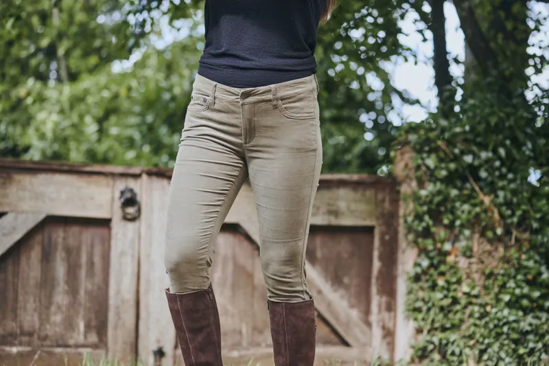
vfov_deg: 13.0
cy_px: 183
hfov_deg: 19.5
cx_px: 274
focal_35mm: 105
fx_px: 1601
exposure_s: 1/500
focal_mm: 105
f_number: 4
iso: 800
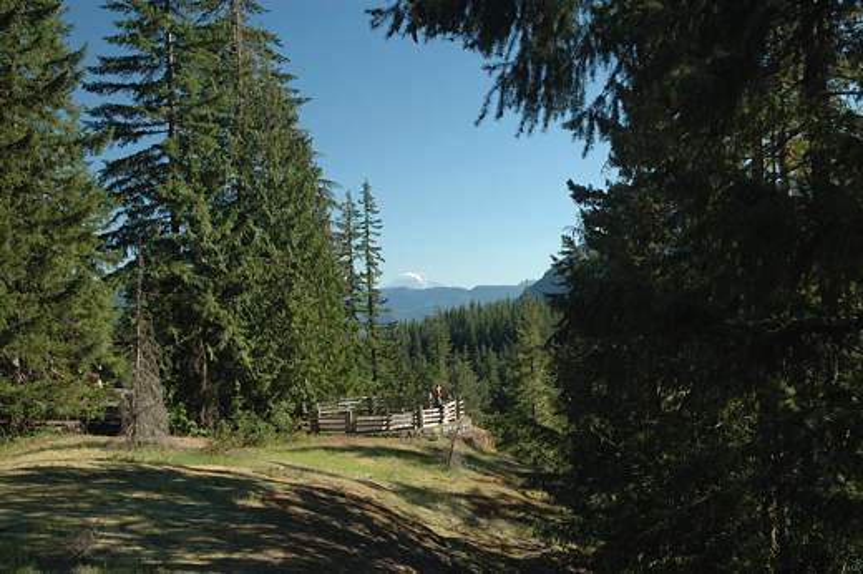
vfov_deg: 30.8
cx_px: 432
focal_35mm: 44
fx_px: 1042
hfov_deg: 45.0
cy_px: 287
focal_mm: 29
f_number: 6.3
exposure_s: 1/160
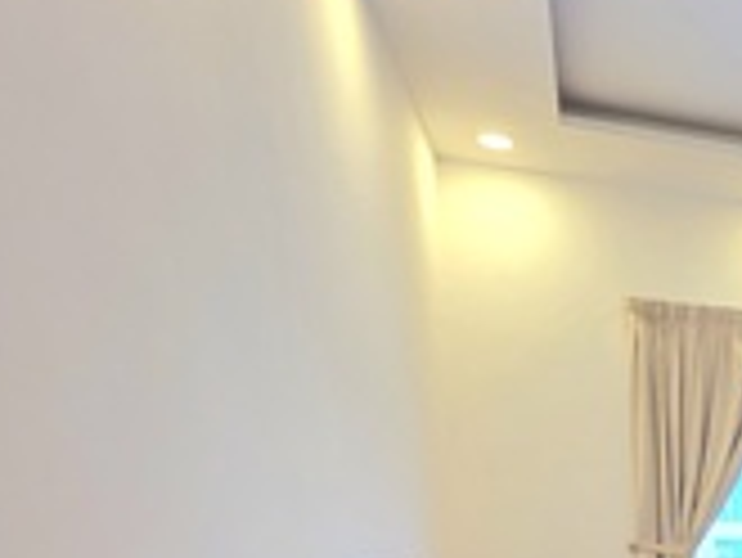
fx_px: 772
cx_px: 893
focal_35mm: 36
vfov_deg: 33.8
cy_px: 632
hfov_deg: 38.1
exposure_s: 1/101
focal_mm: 2.2
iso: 160
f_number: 1.9
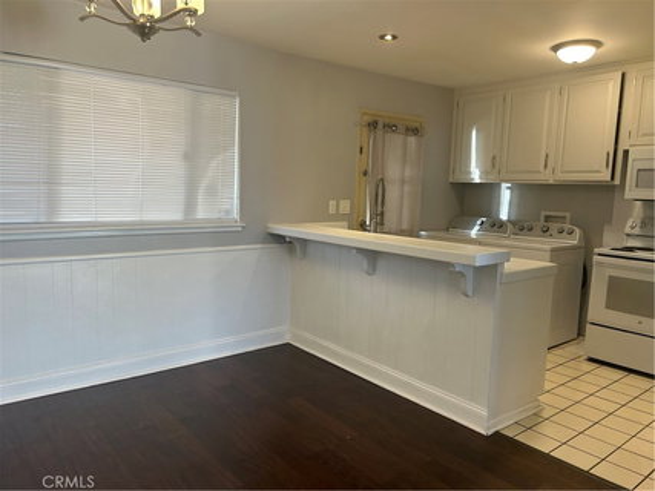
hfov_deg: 67.3
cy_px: 246
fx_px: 492
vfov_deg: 53.0
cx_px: 328
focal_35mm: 26
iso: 80
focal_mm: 5.7
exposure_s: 1/120
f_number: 1.5
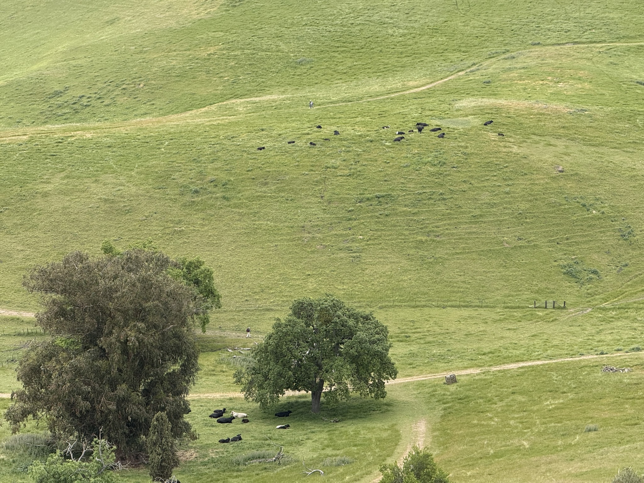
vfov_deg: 12.3
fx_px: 2232
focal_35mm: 120
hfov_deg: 16.4
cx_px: 322
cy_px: 242
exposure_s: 1/903
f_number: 2.8
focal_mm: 15.66
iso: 64
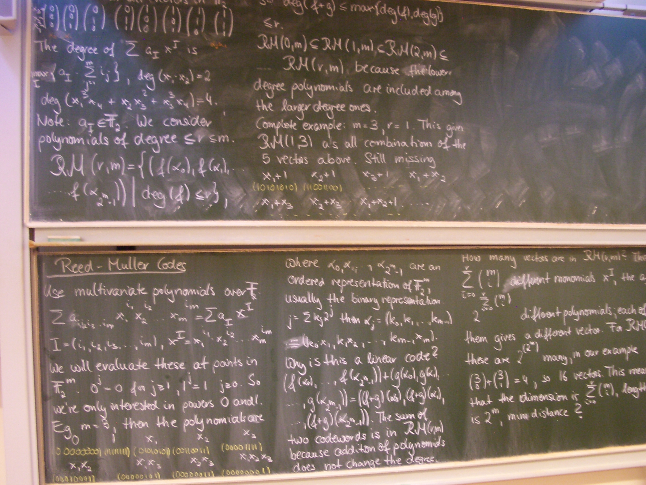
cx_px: 332
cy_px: 250
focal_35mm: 38
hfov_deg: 49.0
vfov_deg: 37.7
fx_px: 709
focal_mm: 5.8
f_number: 2.6
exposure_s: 1/5
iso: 200
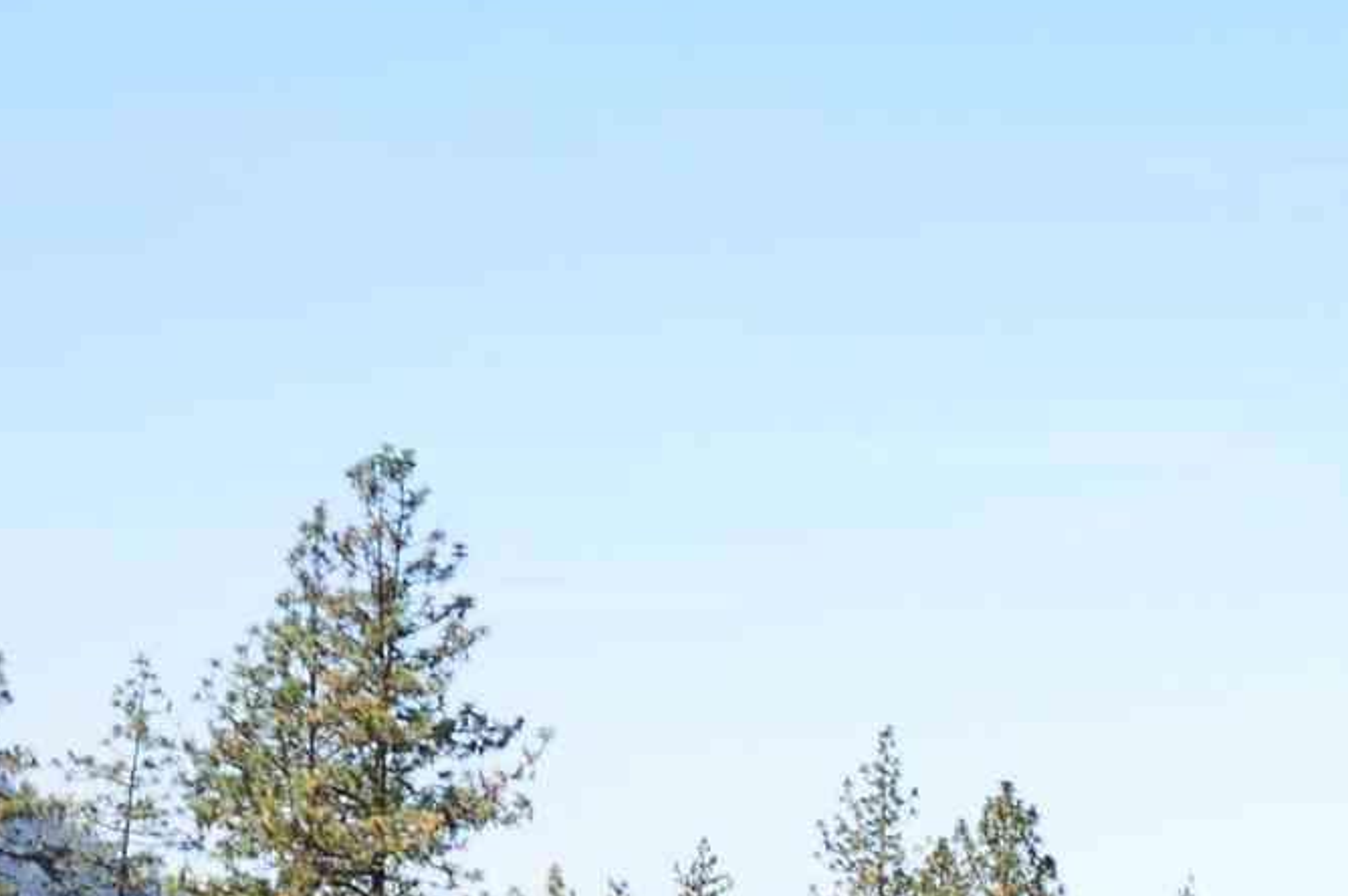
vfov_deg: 9.7
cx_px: 2502
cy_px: 1233
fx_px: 5162
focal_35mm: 138
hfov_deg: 13.3
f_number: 7.1
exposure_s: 1/200
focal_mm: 20
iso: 100
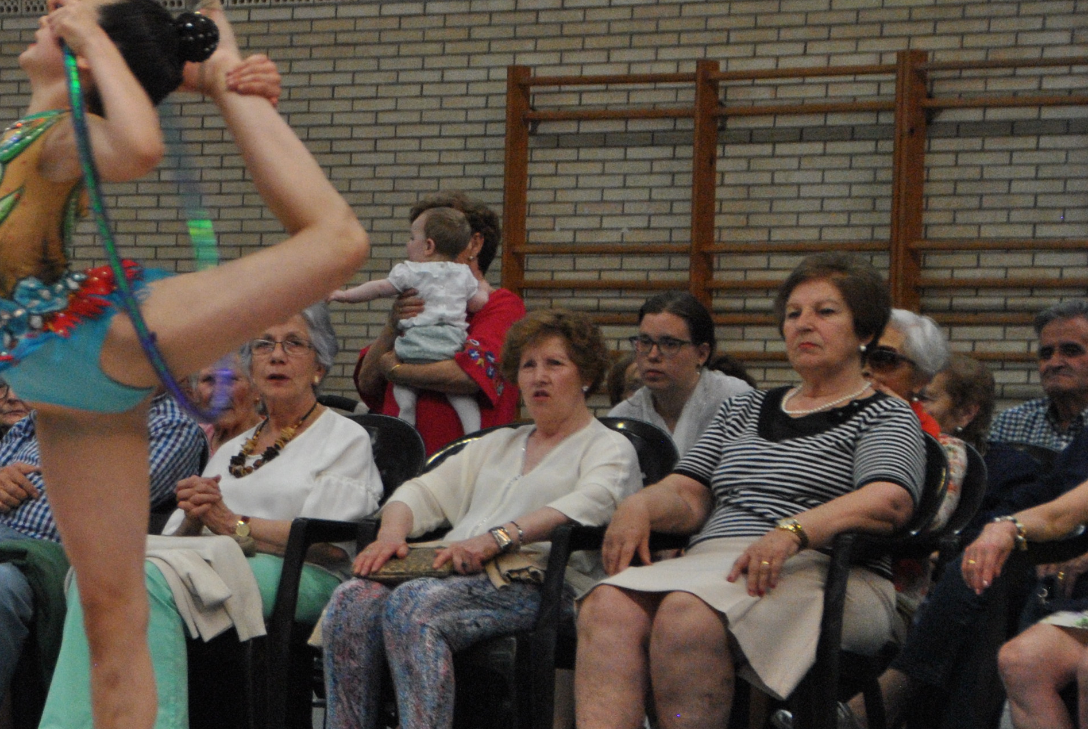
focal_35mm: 230
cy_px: 398
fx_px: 6960
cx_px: -11
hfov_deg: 8.9
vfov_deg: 6.0
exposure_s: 1/250
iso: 800
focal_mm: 75
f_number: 5.3
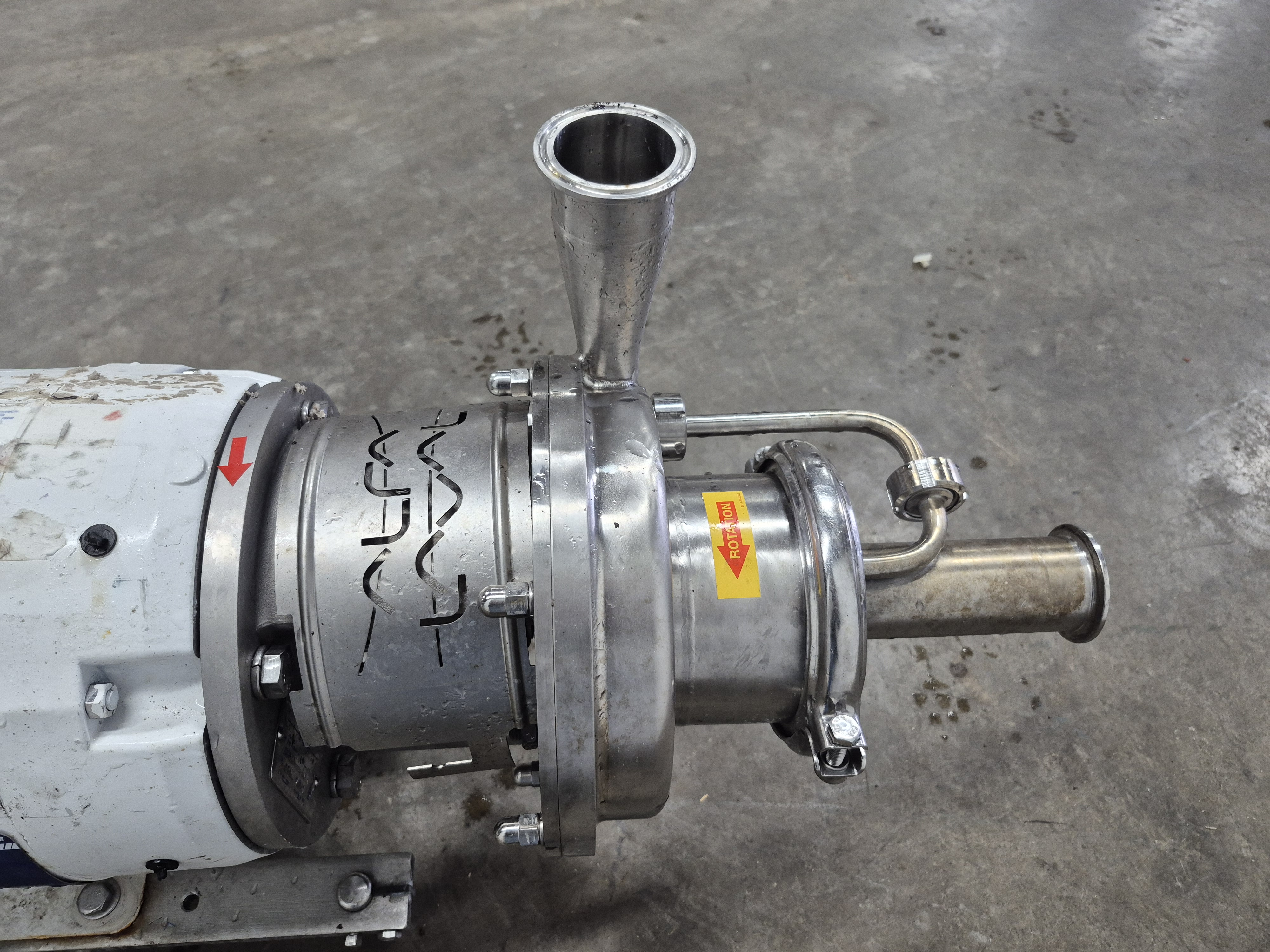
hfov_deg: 73.9
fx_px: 844
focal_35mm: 23
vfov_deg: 58.9
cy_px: 476
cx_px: 635
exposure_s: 1/120
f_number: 1.8
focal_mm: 5.4
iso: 320
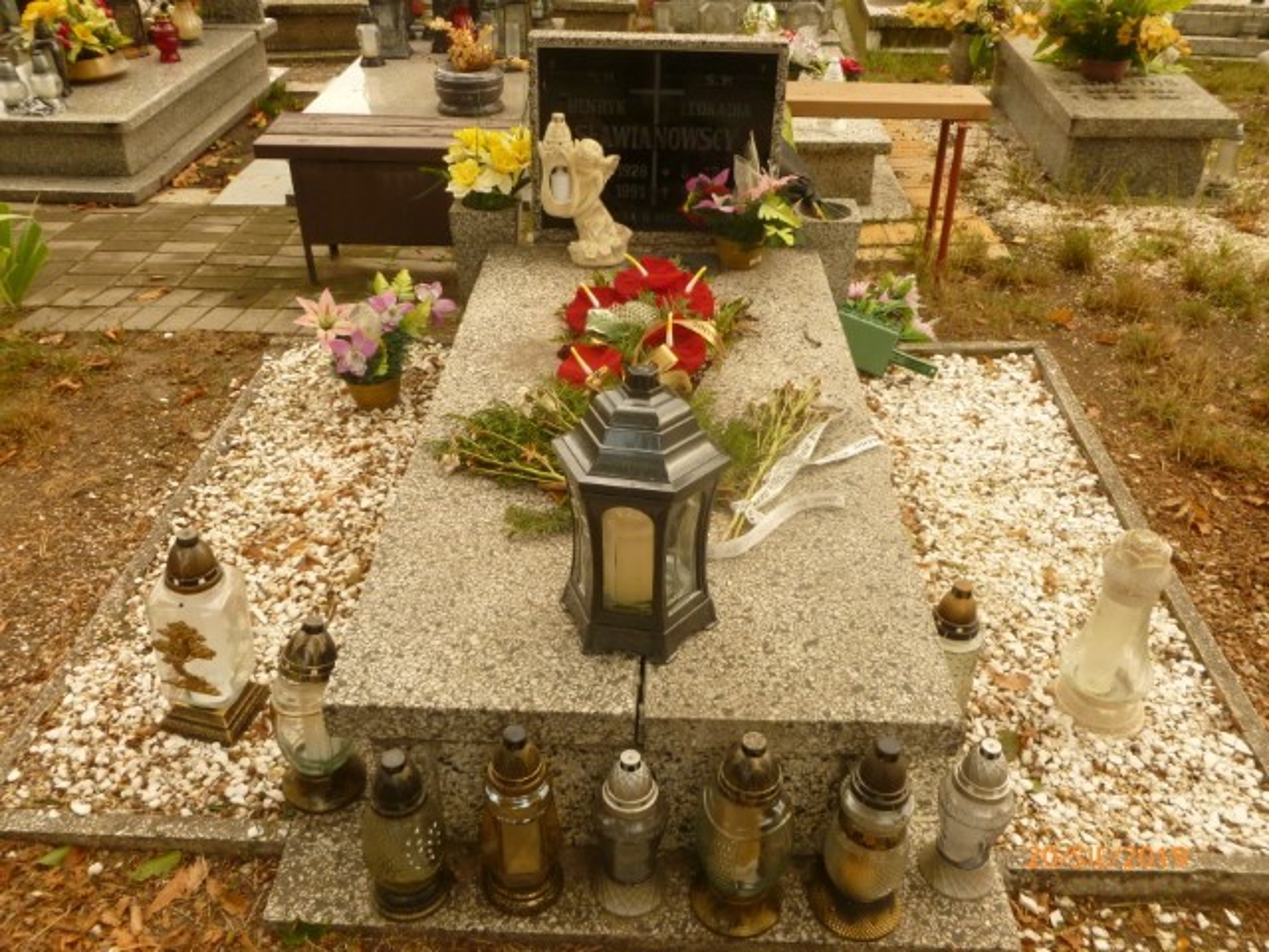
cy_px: 476
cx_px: 634
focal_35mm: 28
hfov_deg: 63.4
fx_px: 1026
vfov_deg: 49.7
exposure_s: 1/400
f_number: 3.3
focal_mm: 5
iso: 200
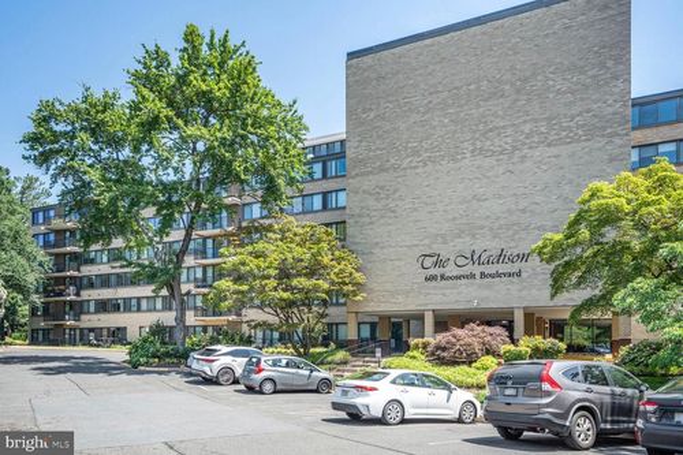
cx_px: 342
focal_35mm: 26
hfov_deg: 69.4
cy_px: 228
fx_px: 493
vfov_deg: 49.5
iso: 800
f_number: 8
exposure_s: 1/800
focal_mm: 26
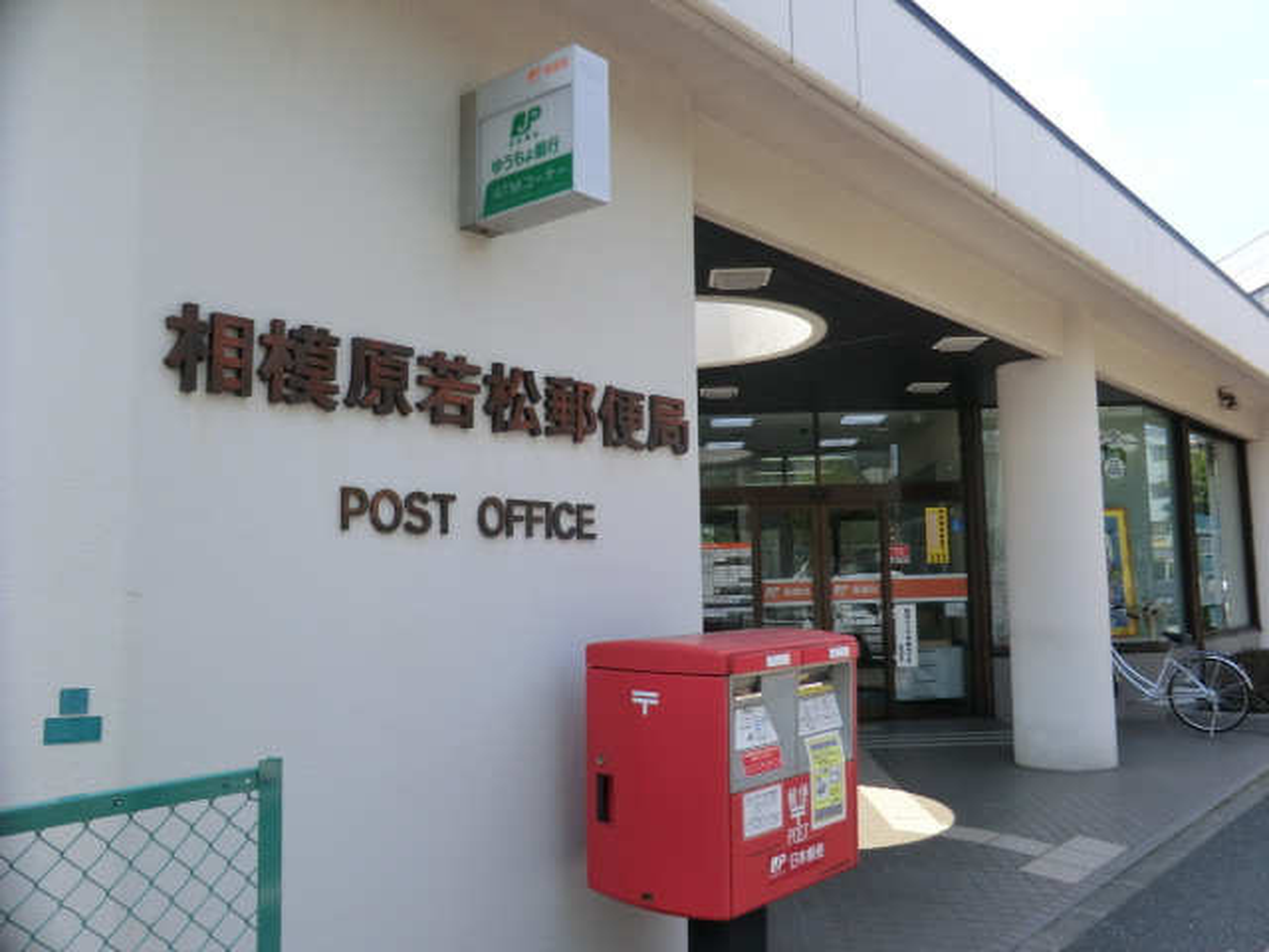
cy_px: 476
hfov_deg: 61.7
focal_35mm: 29
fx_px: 1063
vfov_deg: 48.2
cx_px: 634
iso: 80
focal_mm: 5.2
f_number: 3.5
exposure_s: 1/320
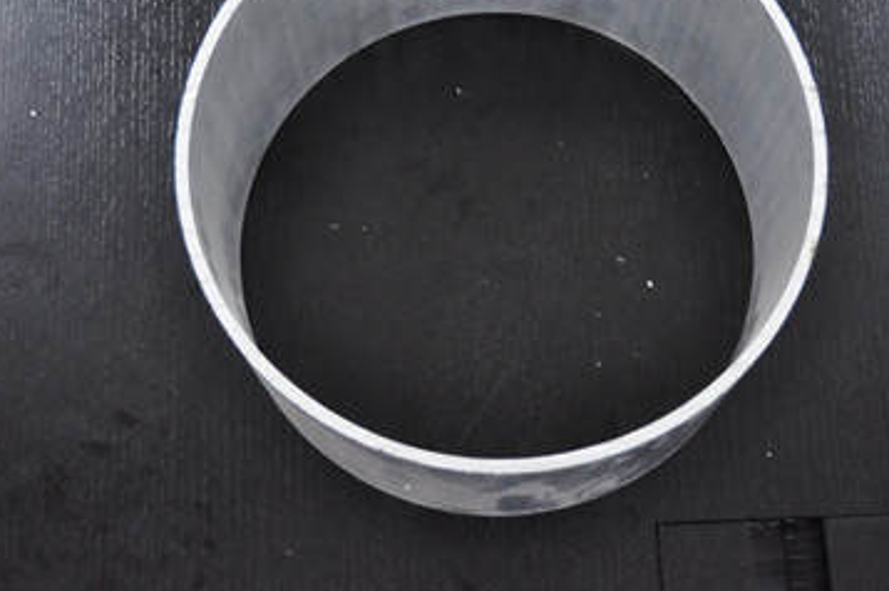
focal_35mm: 61
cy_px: 196
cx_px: 487
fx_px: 1497
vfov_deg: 22.2
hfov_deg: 33.0
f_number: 4
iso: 3200
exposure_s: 1/30
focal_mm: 29
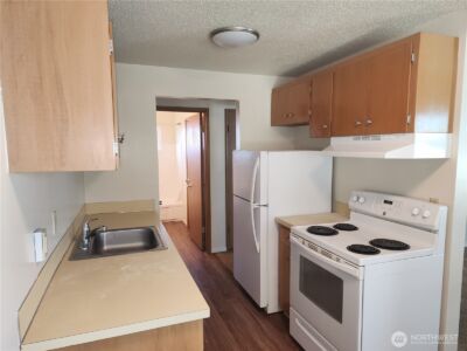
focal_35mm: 23
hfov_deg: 73.9
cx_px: 234
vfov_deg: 58.9
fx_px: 310
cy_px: 176
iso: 125
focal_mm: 6.4
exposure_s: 1/60
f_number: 1.8
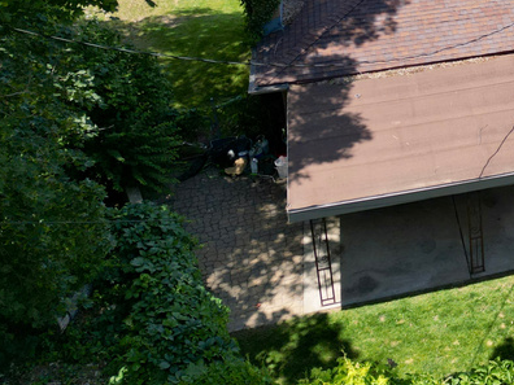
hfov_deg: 27.5
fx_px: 921
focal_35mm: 62
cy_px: -52
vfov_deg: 22.2
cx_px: 614
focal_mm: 6.72
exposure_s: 1/200
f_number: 1.7
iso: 100
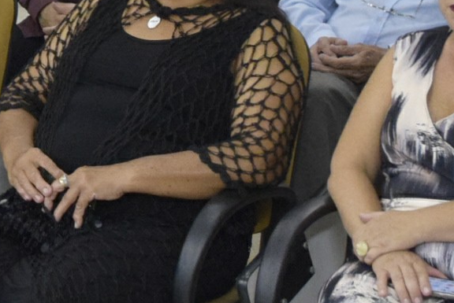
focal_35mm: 164
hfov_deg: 12.3
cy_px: -75
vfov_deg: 8.3
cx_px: -69
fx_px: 2065
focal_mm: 21
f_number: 4
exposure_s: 1/125
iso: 2500
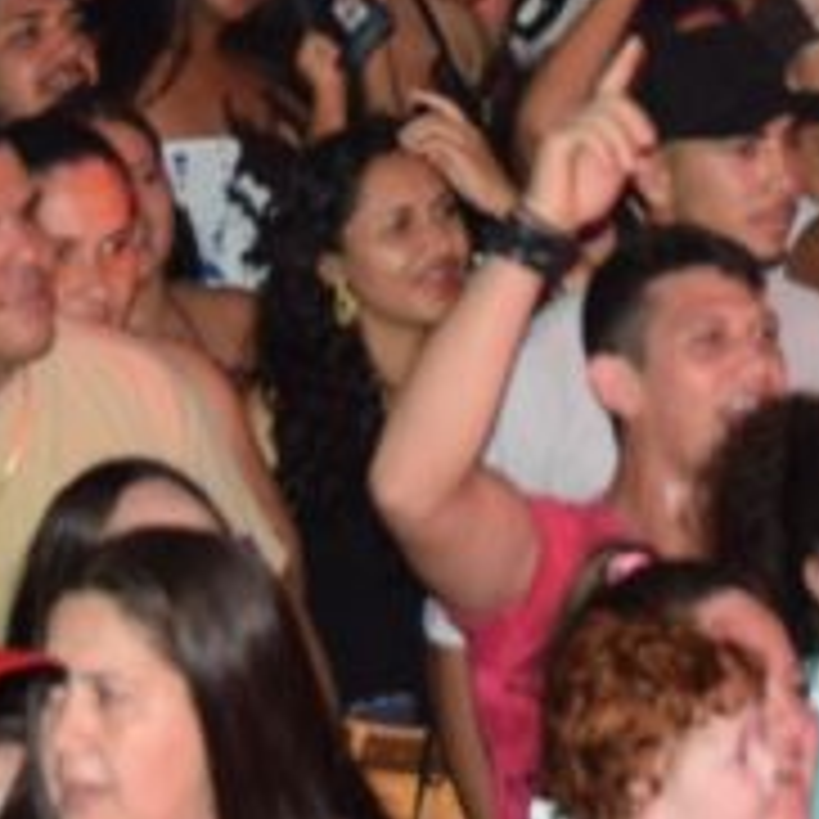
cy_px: -716
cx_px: 891
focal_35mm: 208
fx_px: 5578
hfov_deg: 8.3
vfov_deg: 8.1
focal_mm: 29
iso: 800
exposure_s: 1/80
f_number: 4.5
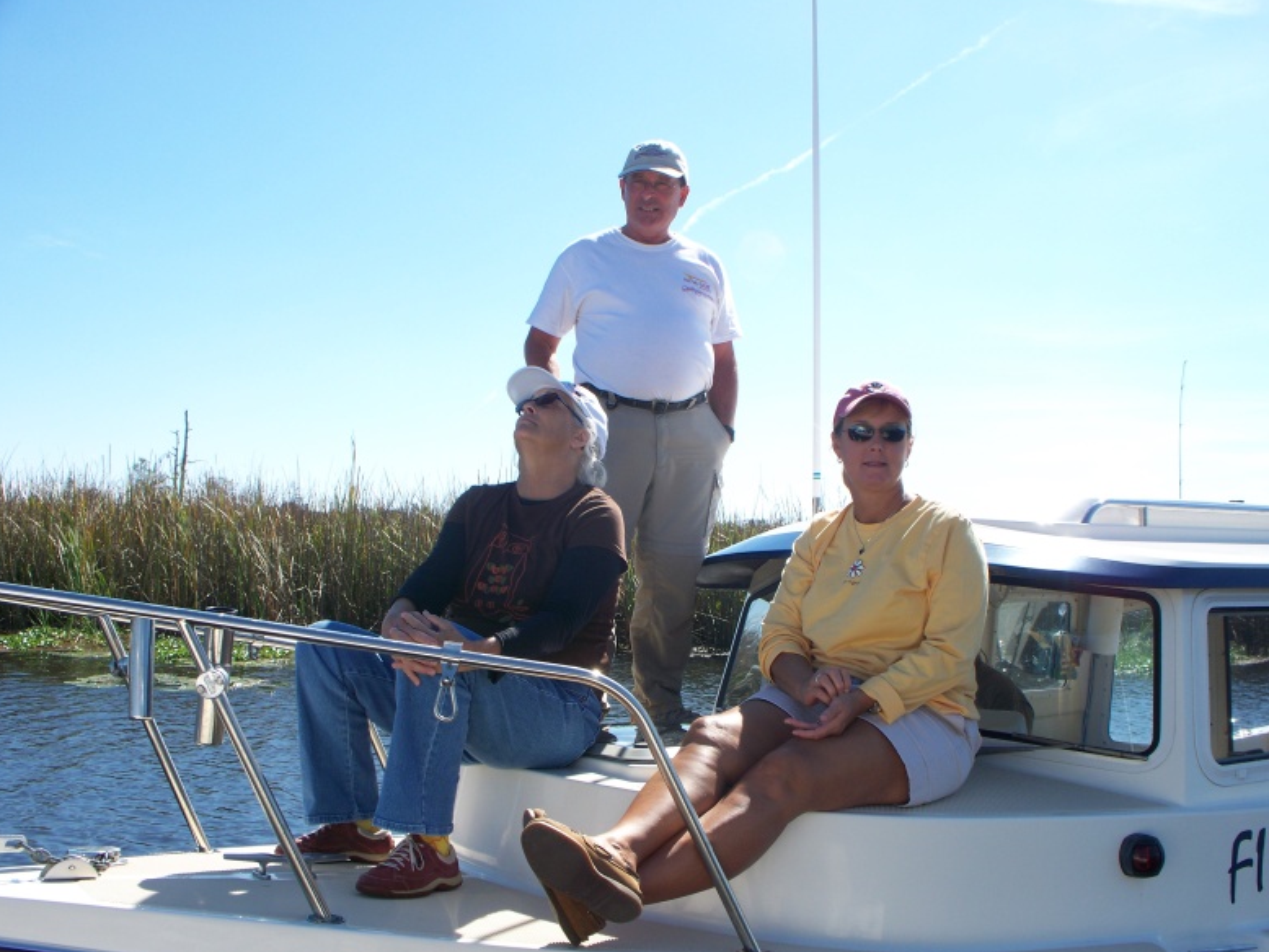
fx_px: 1357
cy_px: 474
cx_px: 644
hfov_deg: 50.1
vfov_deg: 38.7
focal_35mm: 37
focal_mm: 7.54
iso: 64
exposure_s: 1/320
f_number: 5
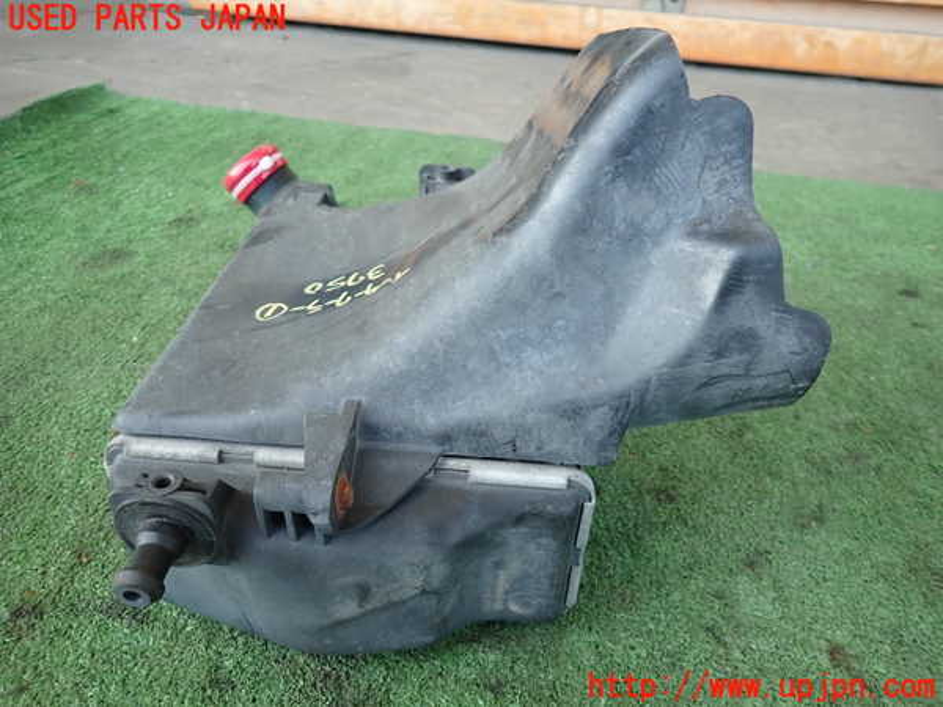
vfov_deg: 54.9
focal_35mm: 25
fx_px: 681
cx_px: 472
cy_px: 354
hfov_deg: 69.4
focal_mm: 4.5
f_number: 2
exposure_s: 1/80
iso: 100
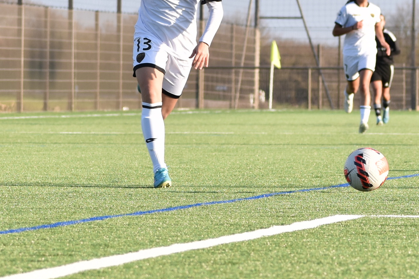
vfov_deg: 6.0
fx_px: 2677
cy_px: 65
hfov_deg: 8.9
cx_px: 313
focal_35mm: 230
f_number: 4.8
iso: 250
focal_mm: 92
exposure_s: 1/800
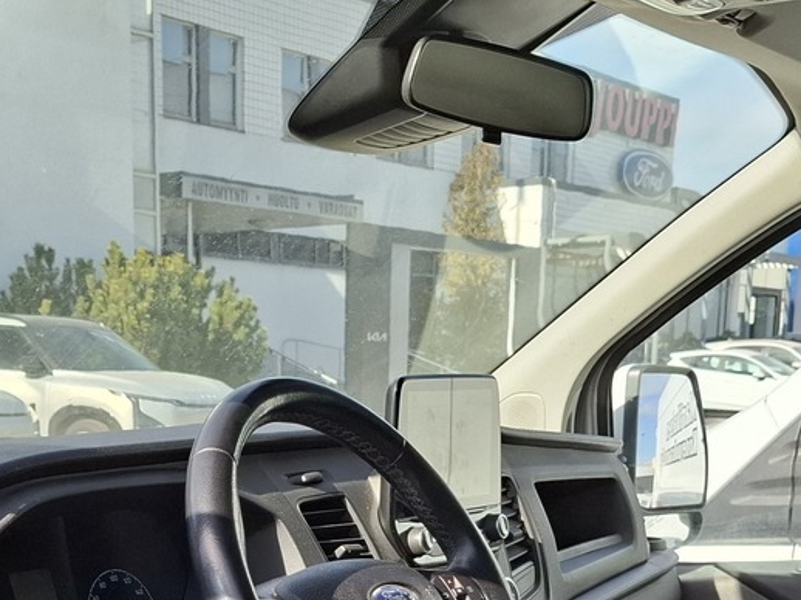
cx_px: 274
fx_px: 1480
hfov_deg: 30.1
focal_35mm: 64
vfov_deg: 21.0
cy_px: 759
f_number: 1.8
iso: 50
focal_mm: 5.54
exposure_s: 1/691
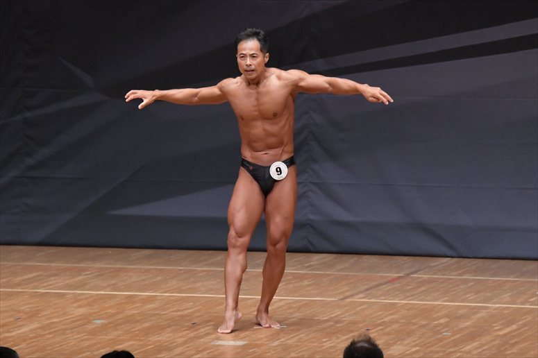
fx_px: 4257
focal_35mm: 285
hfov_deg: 7.2
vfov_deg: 4.8
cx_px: 269
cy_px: 179
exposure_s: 1/400
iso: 6400
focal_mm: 190
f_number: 5.6
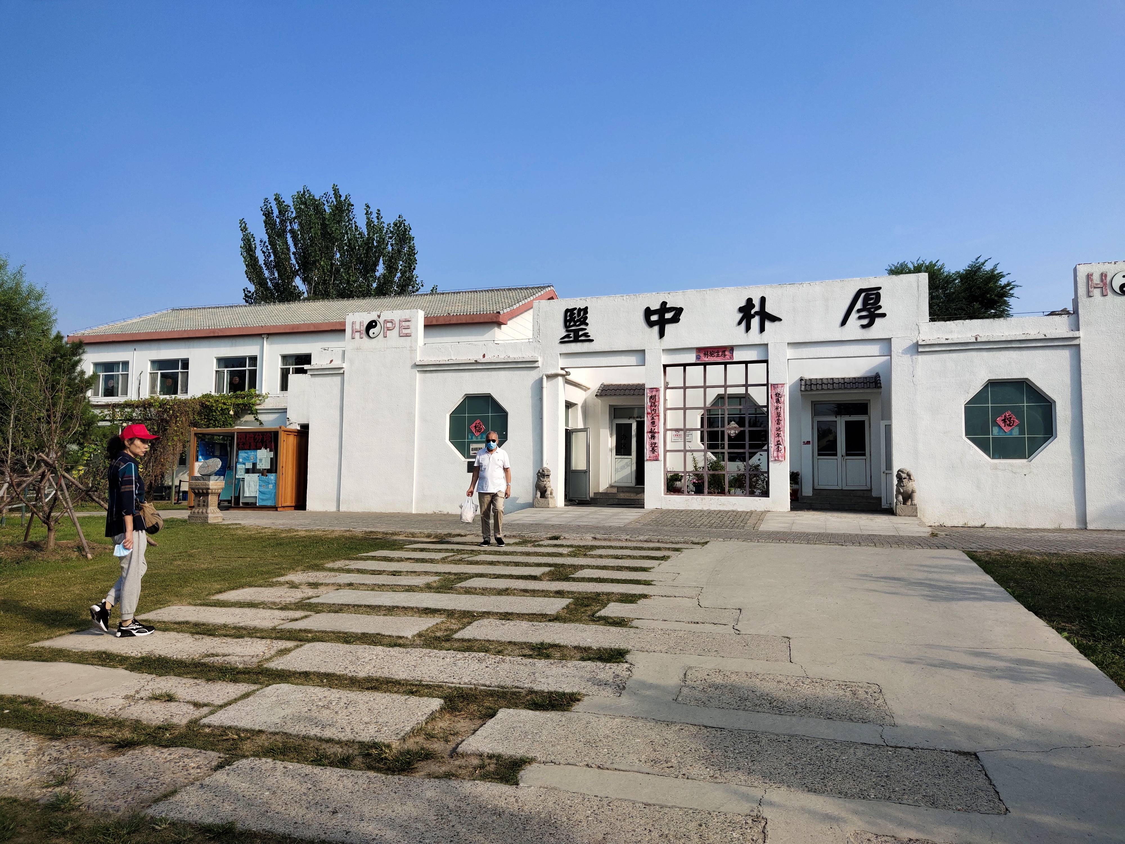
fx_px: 1170
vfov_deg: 39.7
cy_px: 422
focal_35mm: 36
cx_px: 562
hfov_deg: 51.4
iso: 50
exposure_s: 1/748
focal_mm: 4.74
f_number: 1.79
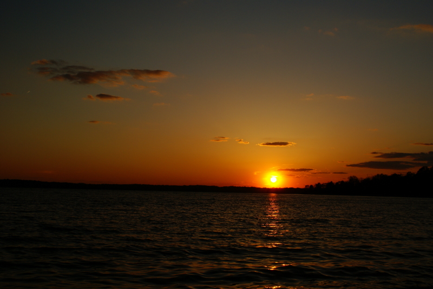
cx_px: 216
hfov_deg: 43.6
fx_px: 542
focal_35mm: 45
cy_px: 144
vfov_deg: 29.9
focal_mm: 30
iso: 100
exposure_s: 1/250
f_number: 9
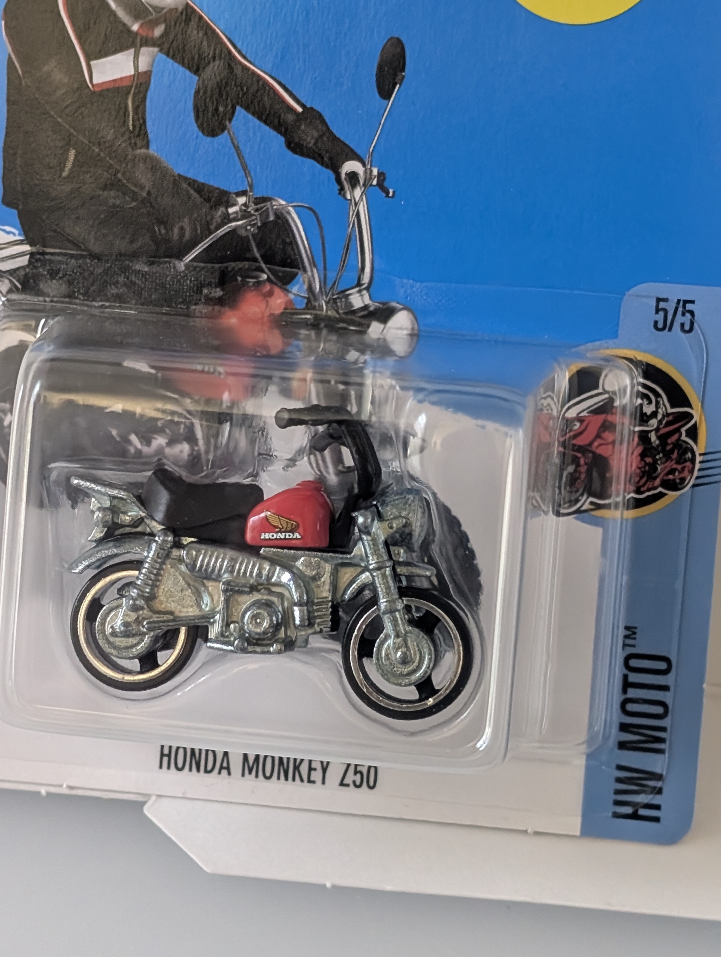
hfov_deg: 17.4
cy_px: 358
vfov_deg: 22.9
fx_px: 2355
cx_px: 338
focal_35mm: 85
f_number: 1.68
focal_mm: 6.9
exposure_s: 1/62.9
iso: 442
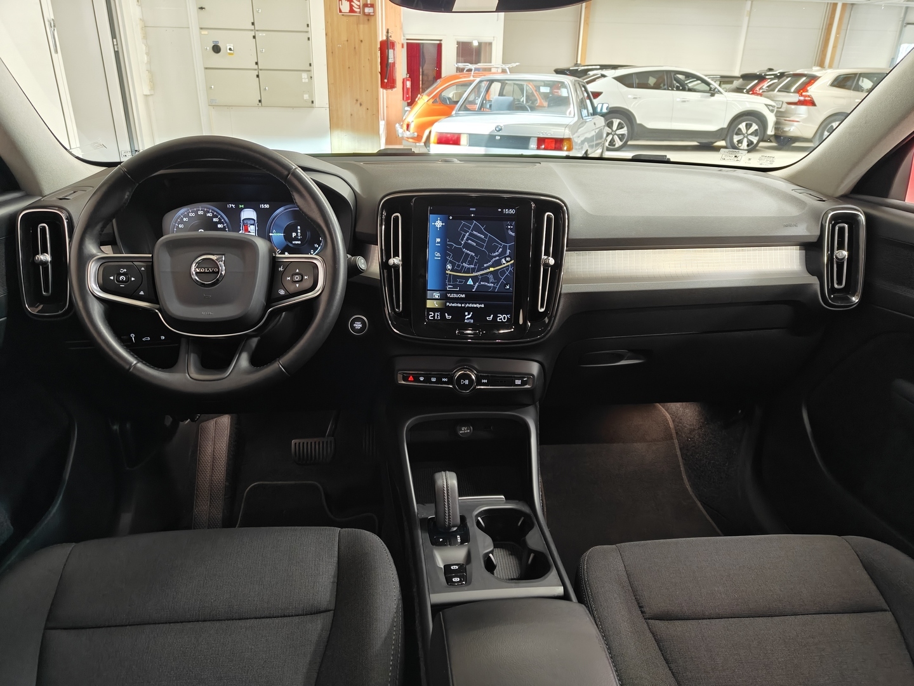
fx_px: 634
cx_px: 457
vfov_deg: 56.8
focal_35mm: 24
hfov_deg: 71.6
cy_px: 343
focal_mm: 5.59
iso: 160
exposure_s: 1/50
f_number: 1.8
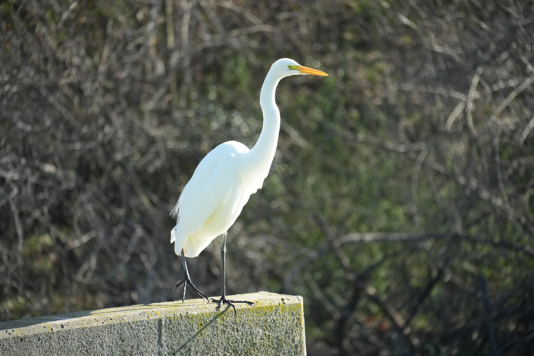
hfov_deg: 7.5
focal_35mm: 273
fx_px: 4049
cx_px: 267
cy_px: 178
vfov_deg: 5.0
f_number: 7.1
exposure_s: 1/2000
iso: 3200
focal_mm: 273
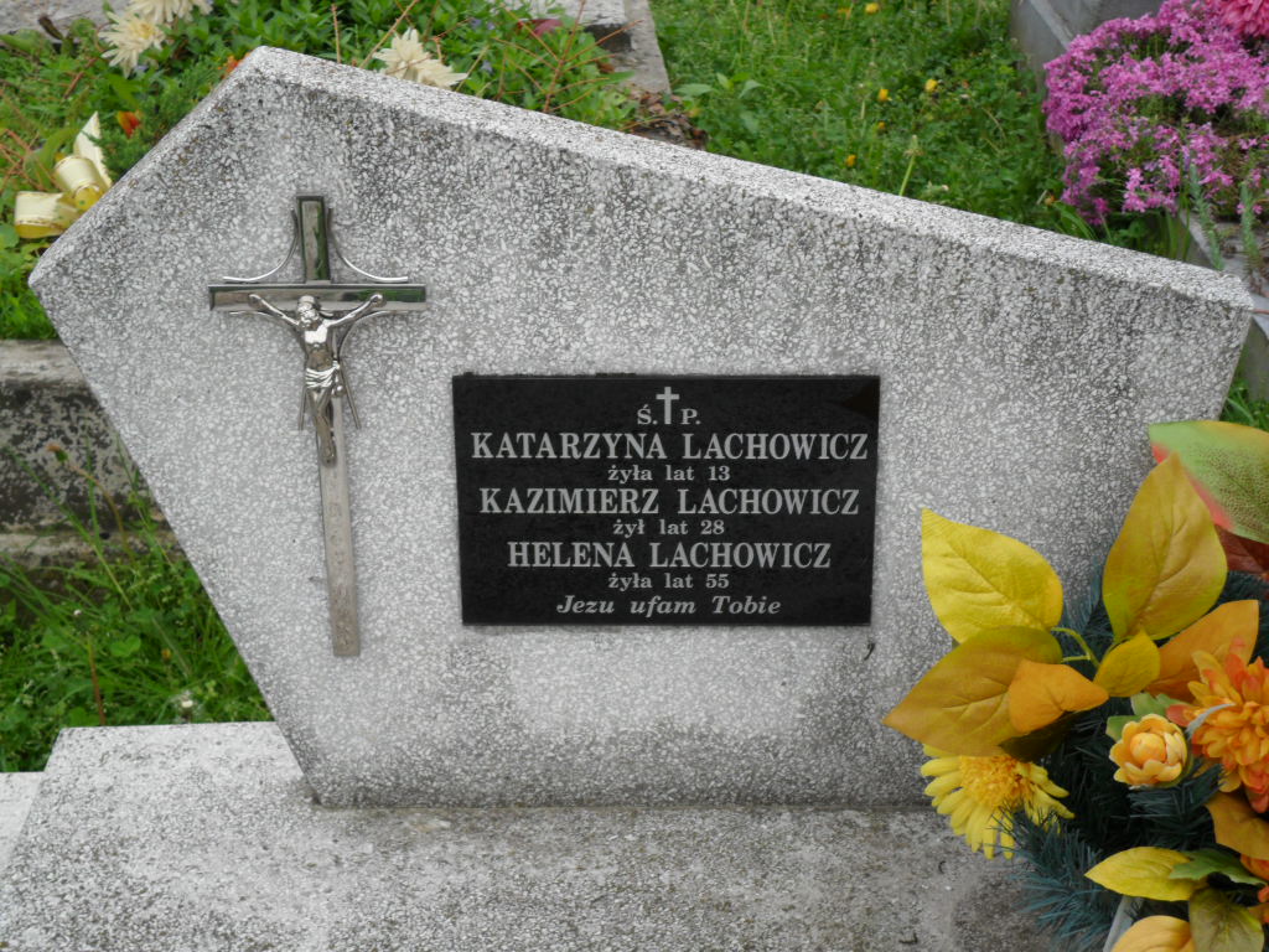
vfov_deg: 19.9
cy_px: 476
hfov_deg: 26.3
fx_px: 2713
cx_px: 634
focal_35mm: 74
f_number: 3.9
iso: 100
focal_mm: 13.2
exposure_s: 1/125
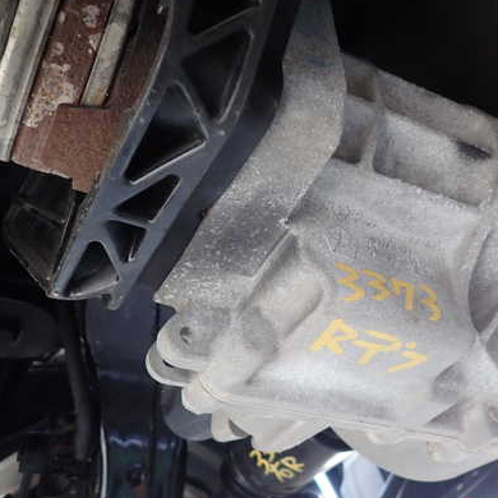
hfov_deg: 46.8
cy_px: 240
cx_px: 370
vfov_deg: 48.4
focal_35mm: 34
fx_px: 553
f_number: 2
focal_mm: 4.5
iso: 160
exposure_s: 1/60
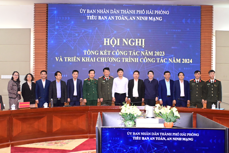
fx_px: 331
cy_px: 76
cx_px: 114
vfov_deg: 26.0
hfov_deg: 38.2
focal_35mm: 52
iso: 4000
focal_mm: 35
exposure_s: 1/200
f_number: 4.2
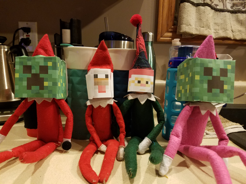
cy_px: 92
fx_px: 185
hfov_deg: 67.3
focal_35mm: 26
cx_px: 123
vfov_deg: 53.1
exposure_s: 1/10
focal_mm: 4.2
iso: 200
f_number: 1.7
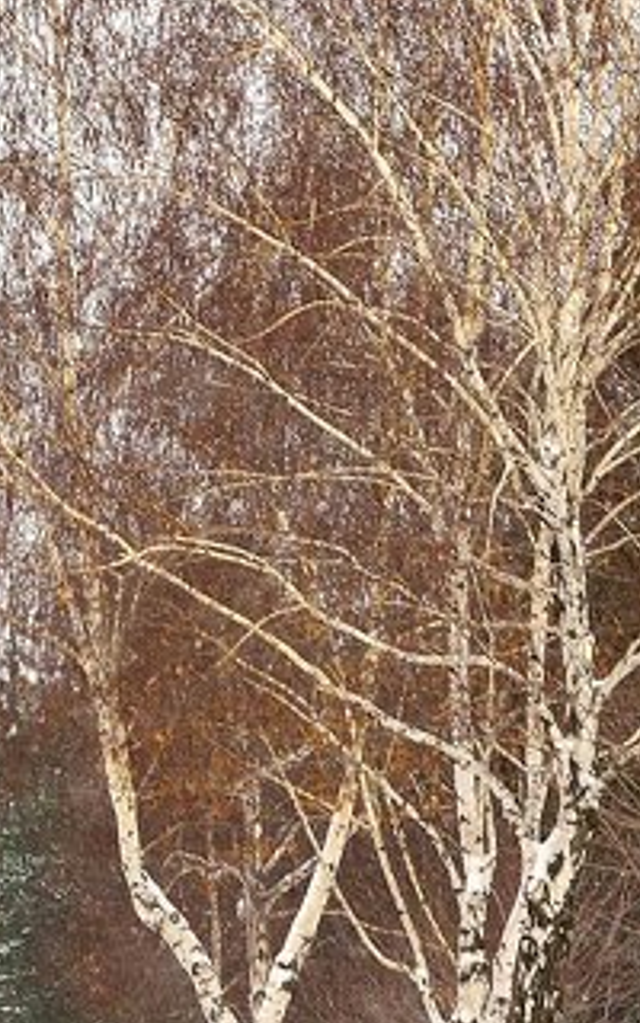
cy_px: 209
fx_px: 10549
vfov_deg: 5.6
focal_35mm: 378
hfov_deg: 3.4
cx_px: -736
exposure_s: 1/250
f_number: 10
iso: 220
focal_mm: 66
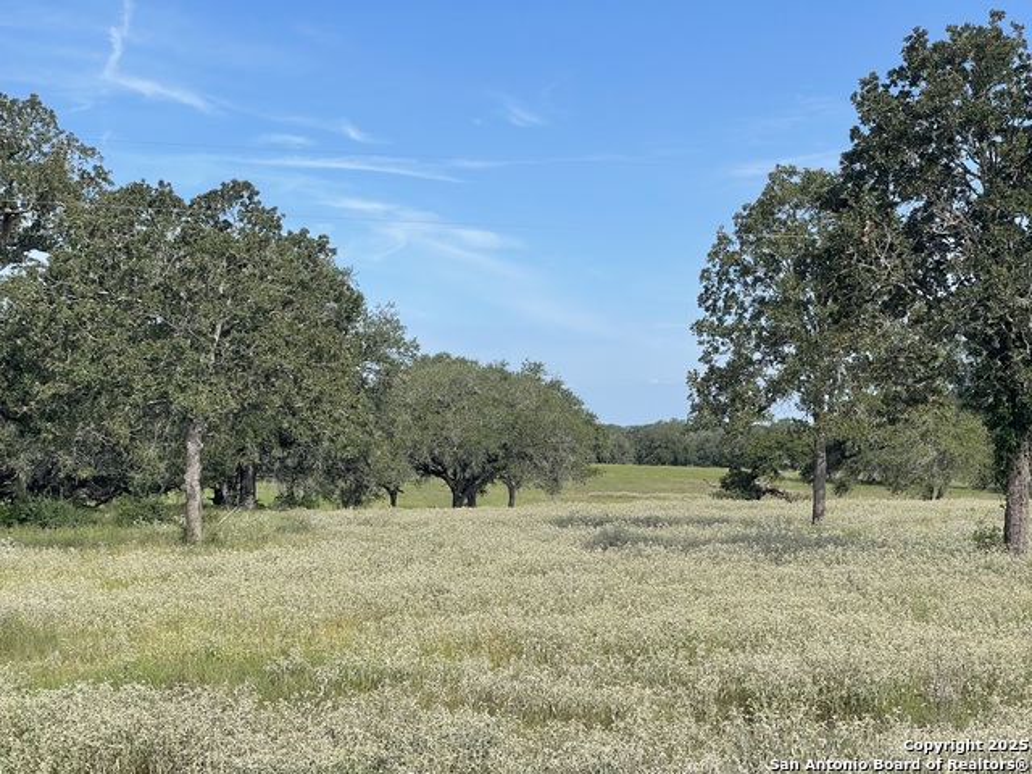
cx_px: 516
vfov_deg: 22.9
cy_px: 387
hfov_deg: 30.3
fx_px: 1908
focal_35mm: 64
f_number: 2.2
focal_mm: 7.5
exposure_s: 1/943
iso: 20
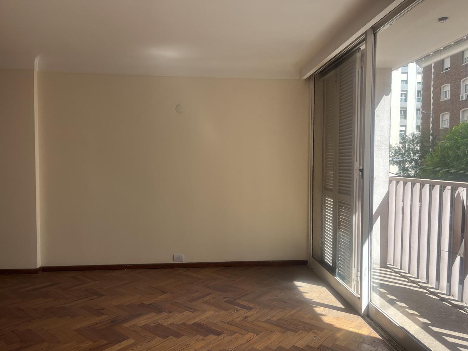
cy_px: 176
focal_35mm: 26
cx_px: 234
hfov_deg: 67.3
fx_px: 352
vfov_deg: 53.1
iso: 50
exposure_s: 1/384
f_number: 1.6
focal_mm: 5.1
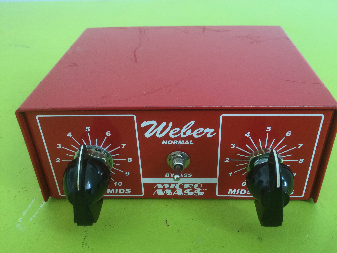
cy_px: 122
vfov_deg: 42.9
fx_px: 321
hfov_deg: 55.3
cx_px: 179
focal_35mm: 33
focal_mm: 3.3
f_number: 2.4
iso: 80
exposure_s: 1/33
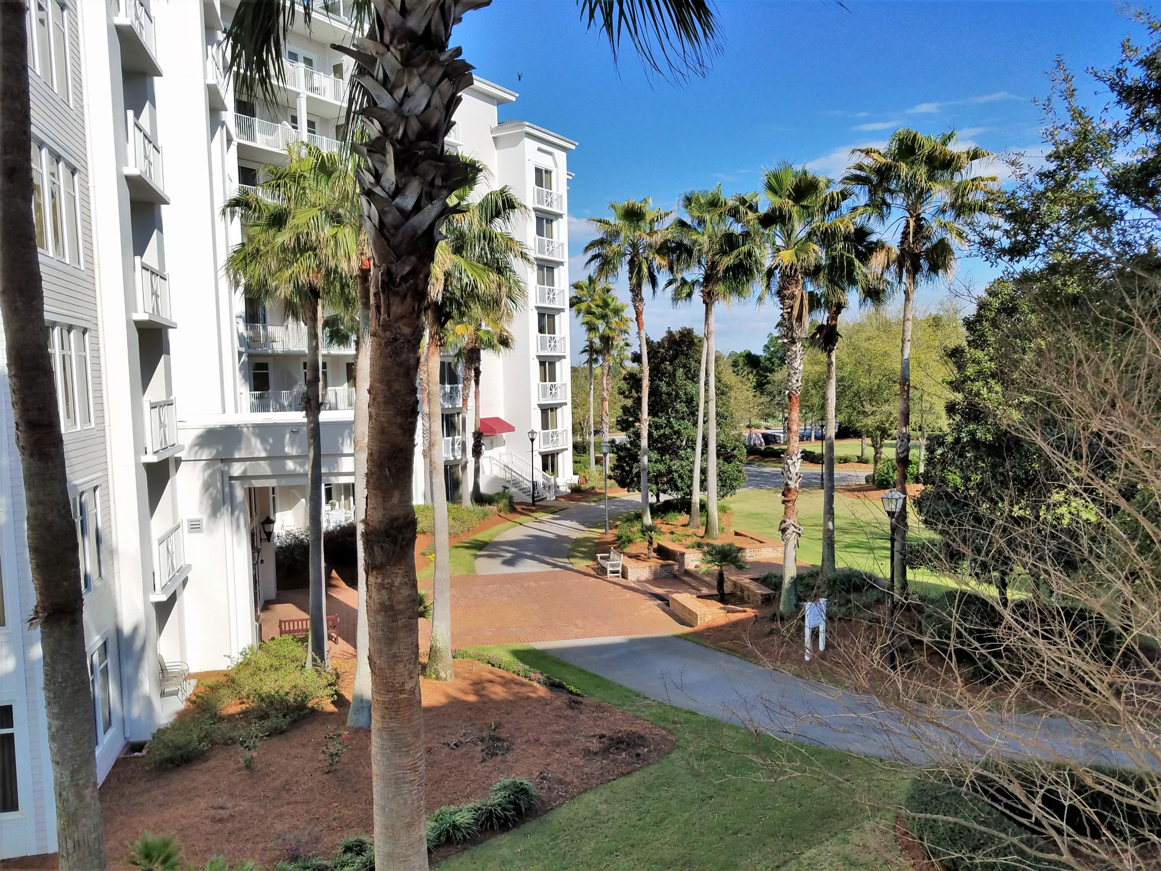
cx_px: 580
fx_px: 872
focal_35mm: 26
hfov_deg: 67.3
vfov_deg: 53.1
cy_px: 436
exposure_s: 1/4128
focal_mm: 4.2
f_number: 1.7
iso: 50
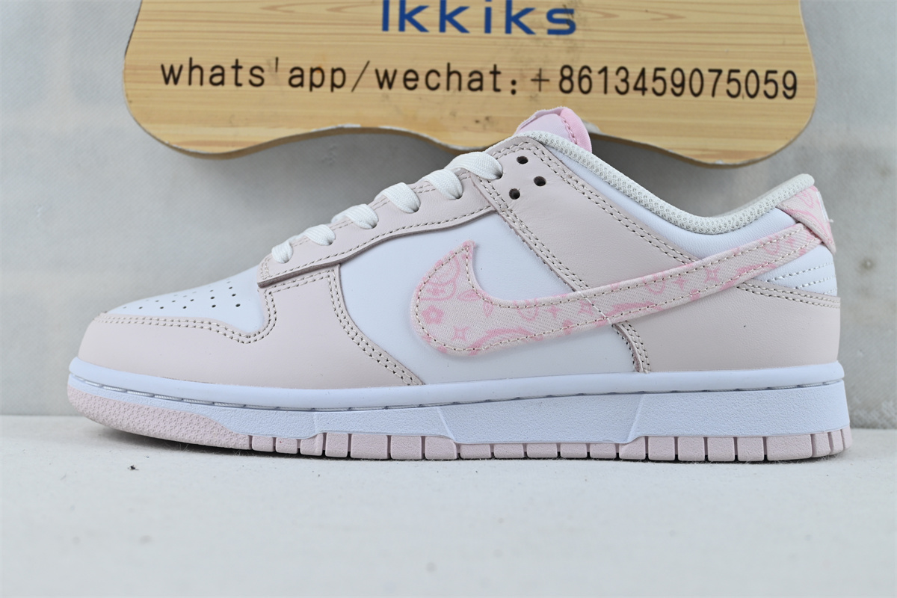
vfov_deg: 27.7
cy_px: 299
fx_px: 1215
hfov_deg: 40.5
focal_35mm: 49
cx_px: 448
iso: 100
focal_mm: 32.5
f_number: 5
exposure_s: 1/60
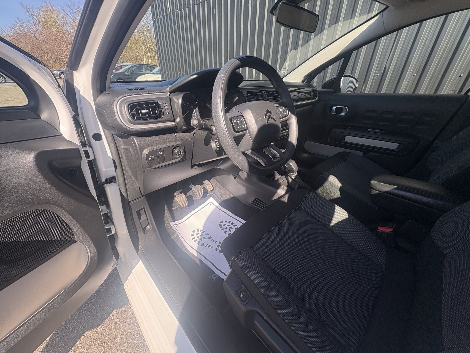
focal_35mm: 14
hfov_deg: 102.1
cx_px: 235
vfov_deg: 85.7
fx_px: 190
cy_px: 176
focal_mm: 2.22
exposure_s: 1/362
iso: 40
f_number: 2.2
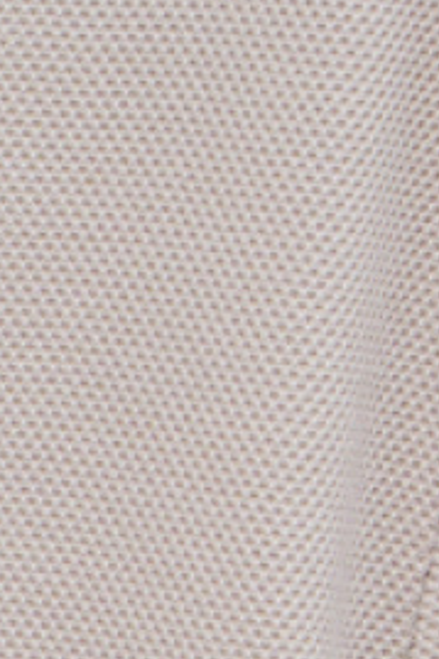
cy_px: 1291
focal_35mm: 587
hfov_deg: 2.3
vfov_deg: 3.5
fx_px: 10750
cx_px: -478
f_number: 4
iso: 320
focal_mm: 65
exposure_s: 1/250
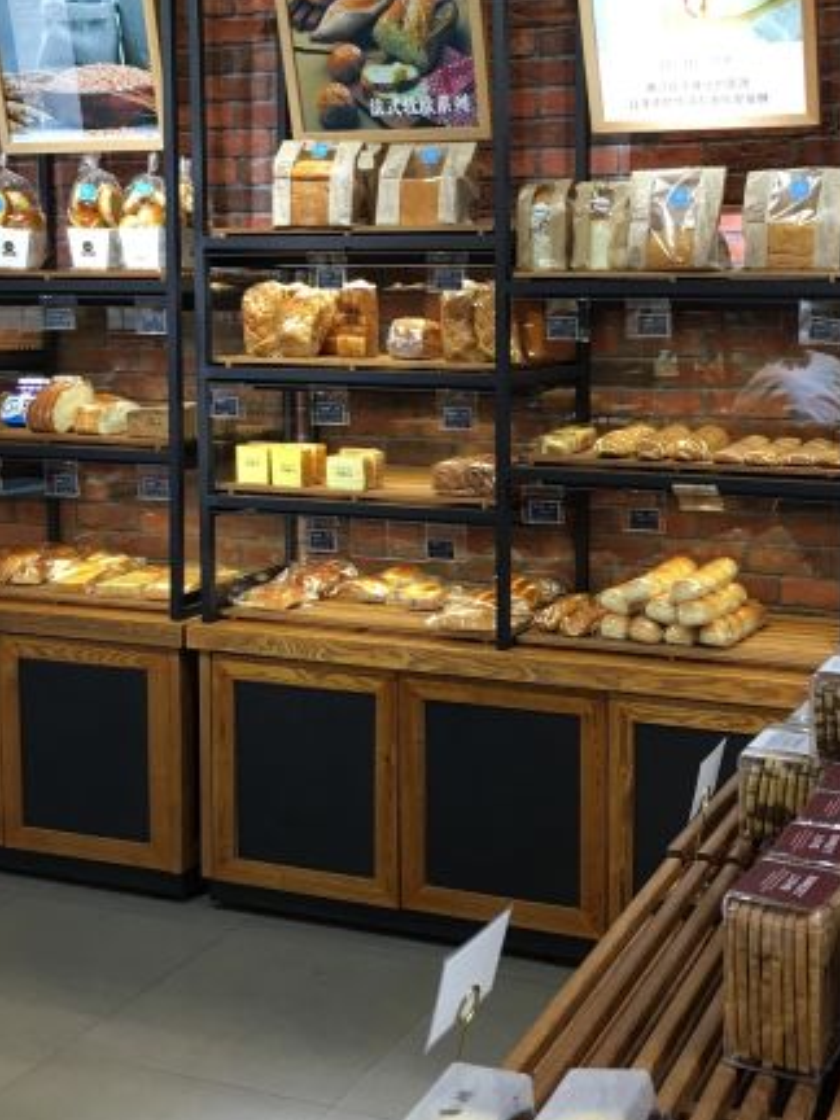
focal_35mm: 47
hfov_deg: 30.7
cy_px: 428
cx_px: 551
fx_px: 1521
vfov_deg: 40.2
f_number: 2.2
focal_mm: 4.15
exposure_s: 1/33
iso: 40
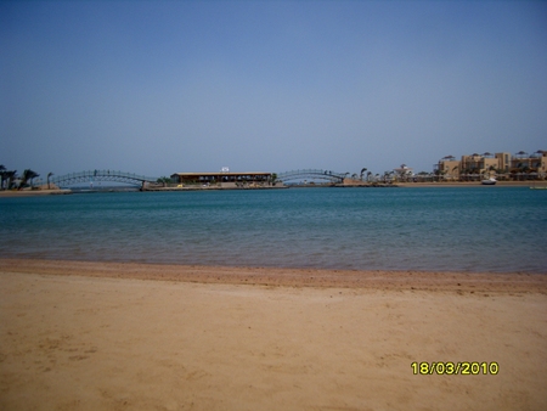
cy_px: 206
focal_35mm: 35
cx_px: 274
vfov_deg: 40.7
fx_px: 553
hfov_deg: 52.6
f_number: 7.1
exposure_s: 1/500
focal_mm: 7.4
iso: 80
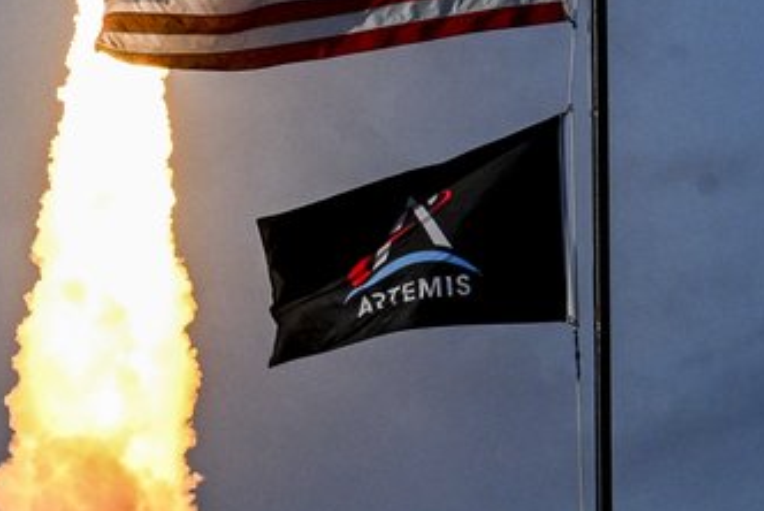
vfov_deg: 3.0
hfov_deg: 4.4
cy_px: 2
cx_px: 347
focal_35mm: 463
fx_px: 9834
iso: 1000
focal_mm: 190
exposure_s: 1/3200
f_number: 14
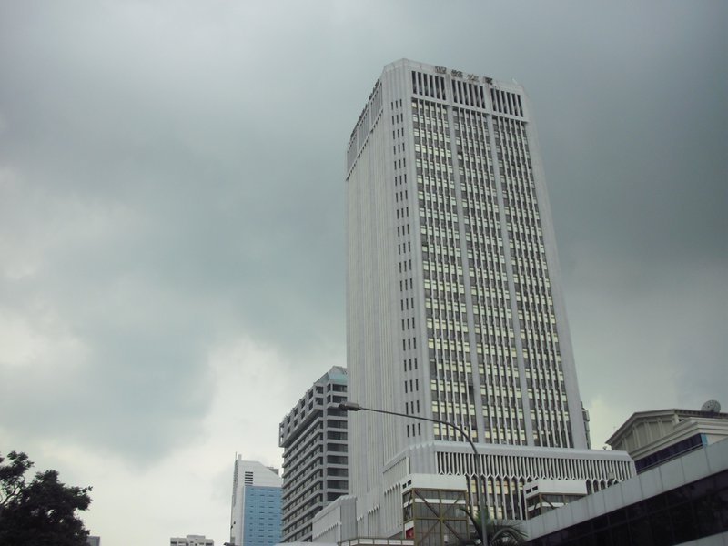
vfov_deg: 37.7
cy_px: 273
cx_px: 364
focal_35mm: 38
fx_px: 799
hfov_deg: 49.0
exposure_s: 1/125
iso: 100
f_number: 8
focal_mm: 6.2
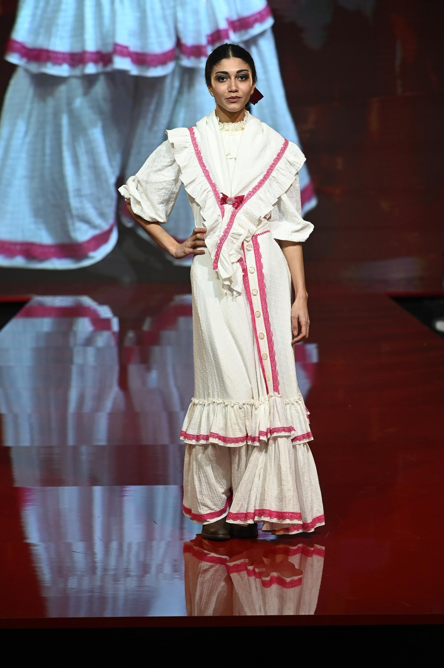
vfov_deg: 21.0
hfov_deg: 14.1
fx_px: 1797
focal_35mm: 97
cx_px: 215
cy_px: 338
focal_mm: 92
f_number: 4.5
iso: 1600
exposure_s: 1/400
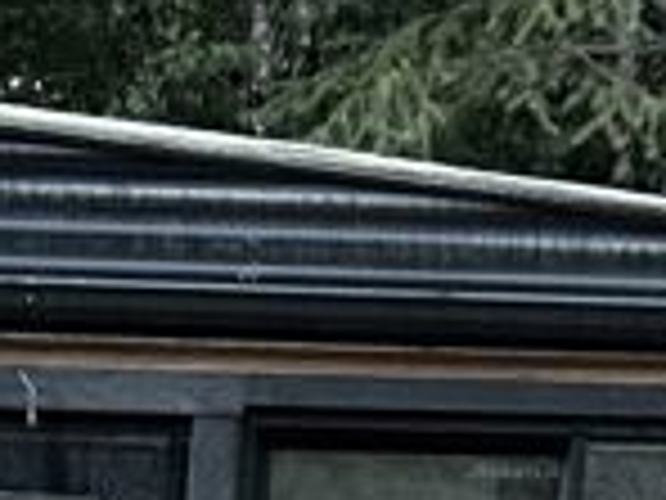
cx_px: -112
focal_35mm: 119
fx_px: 2290
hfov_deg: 16.0
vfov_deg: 10.3
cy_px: 1295
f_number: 1.9
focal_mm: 2.69
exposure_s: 1/86
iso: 80
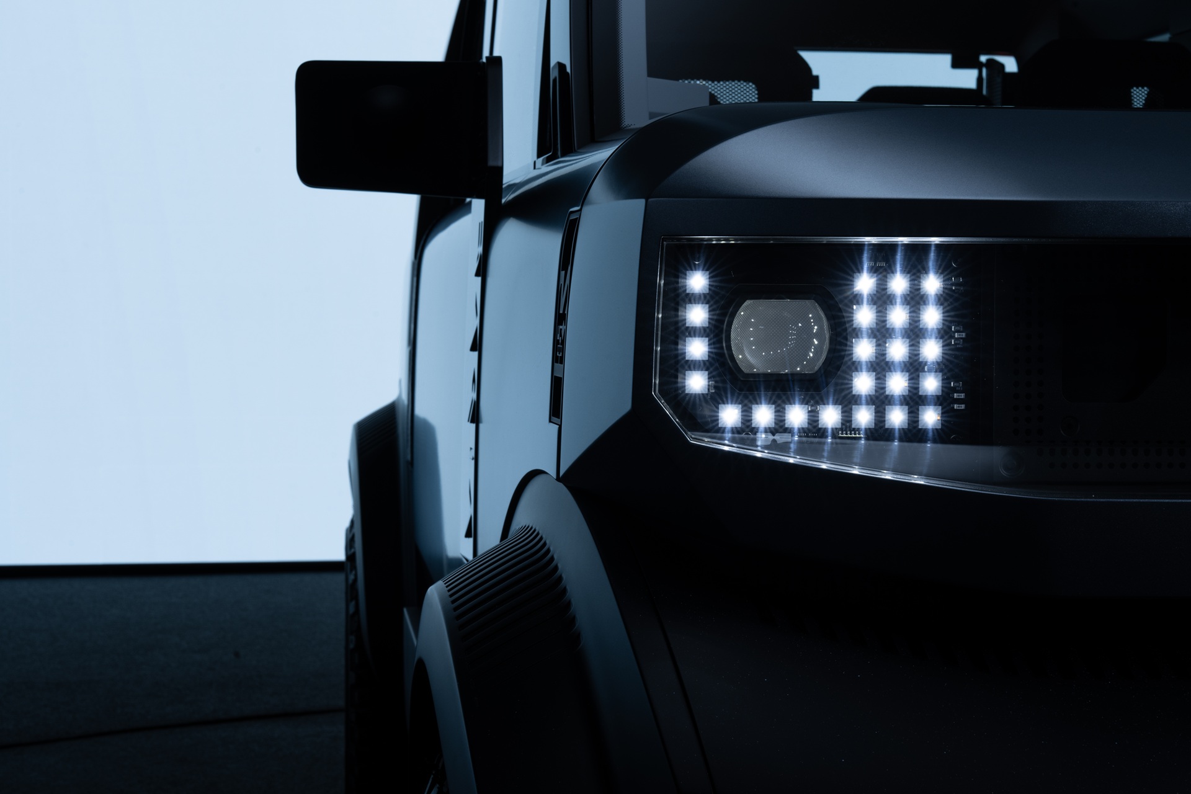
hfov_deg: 31.9
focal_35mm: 63
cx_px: 596
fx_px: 2084
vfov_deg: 21.6
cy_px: 397
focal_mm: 63
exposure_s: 1/2.5
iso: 160
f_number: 18
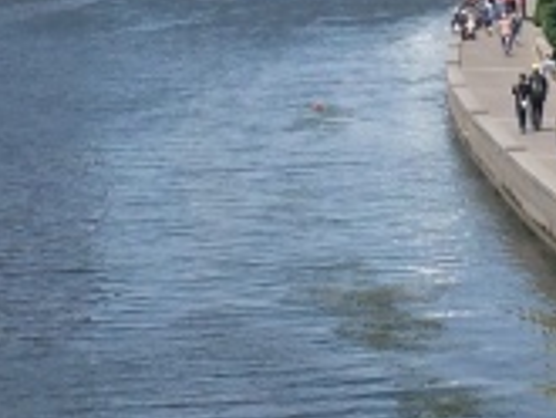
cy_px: -590
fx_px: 2893
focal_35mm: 180
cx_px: 195
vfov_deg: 7.7
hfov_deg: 11.0
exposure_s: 1/2053
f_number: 2.2
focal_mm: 4.15
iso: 32
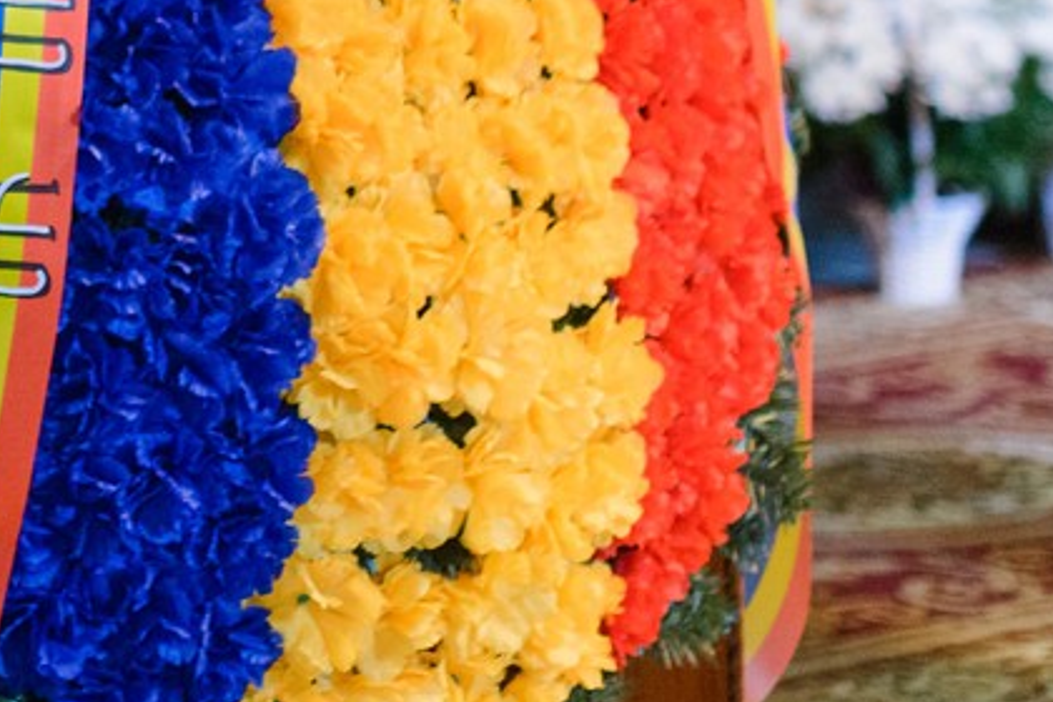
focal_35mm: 171
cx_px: -405
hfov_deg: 11.6
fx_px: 5001
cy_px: -451
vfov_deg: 7.8
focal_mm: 50
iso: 2500
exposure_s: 1/60
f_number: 2.2
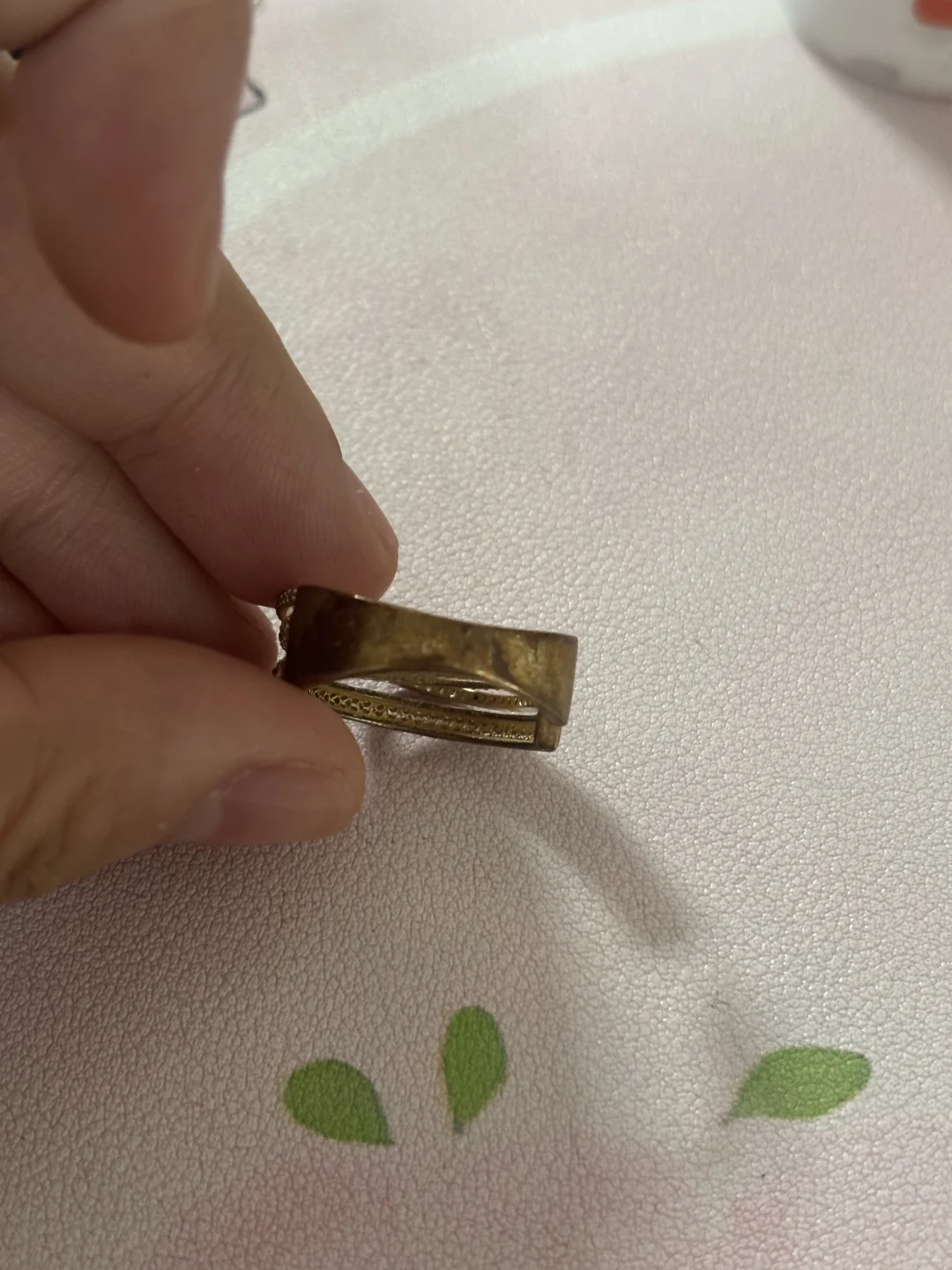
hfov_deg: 28.0
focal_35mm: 52
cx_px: 476
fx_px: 1907
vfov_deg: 36.8
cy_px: 635
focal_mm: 5.96
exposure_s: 1/40
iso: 200
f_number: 1.6
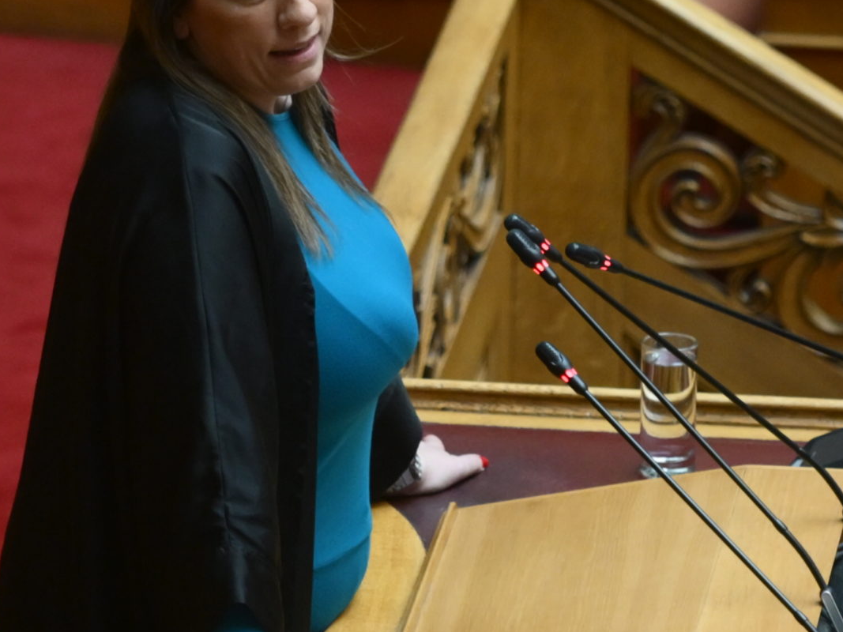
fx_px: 8766
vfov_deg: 4.1
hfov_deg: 5.5
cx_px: 306
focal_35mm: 360
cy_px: 284
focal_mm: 130
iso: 3200
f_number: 3.2
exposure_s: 1/800
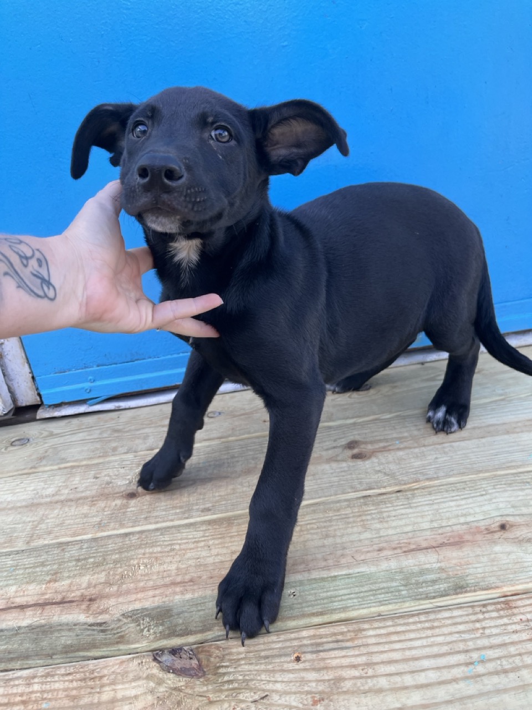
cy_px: 355
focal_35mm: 26
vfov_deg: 67.3
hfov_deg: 53.1
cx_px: 266
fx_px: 533
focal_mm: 5.1
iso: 40
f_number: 1.6
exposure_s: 1/121
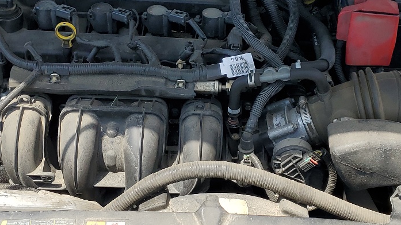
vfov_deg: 18.5
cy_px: 87
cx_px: 208
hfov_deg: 32.4
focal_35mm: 65
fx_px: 691
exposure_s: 1/2000
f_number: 1.5
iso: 50
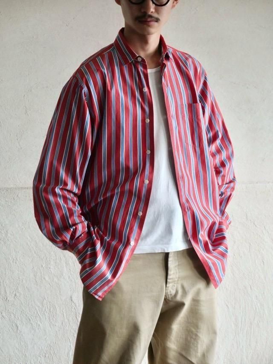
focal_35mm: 112
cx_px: 136
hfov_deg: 13.2
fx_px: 1177
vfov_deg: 17.6
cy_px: 182
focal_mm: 56
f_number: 4
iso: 3200
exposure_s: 1/60
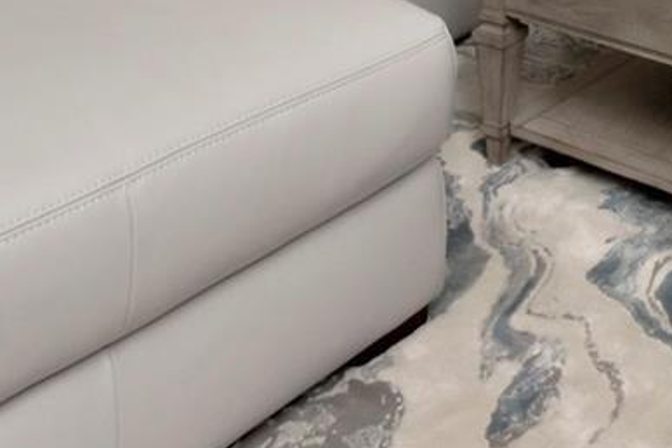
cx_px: 681
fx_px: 1157
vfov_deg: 17.0
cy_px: -413
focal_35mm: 62
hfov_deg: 30.0
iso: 800
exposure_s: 1/200
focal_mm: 10
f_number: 9
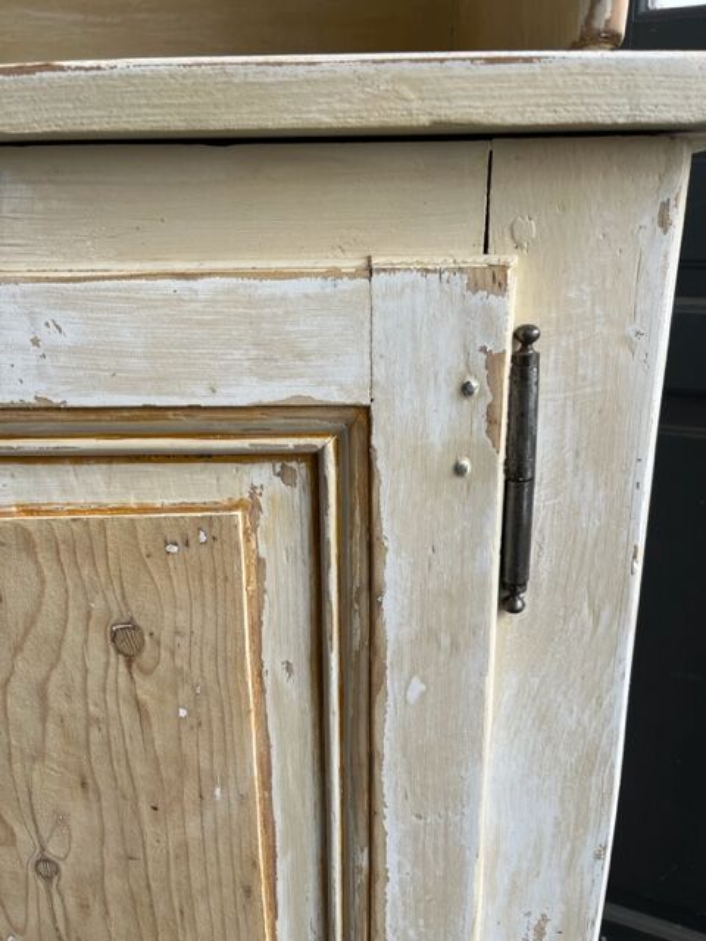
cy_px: 470
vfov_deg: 67.3
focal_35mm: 26
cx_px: 353
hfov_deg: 53.1
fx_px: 707
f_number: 1.6
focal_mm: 5.1
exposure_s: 1/121
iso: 80
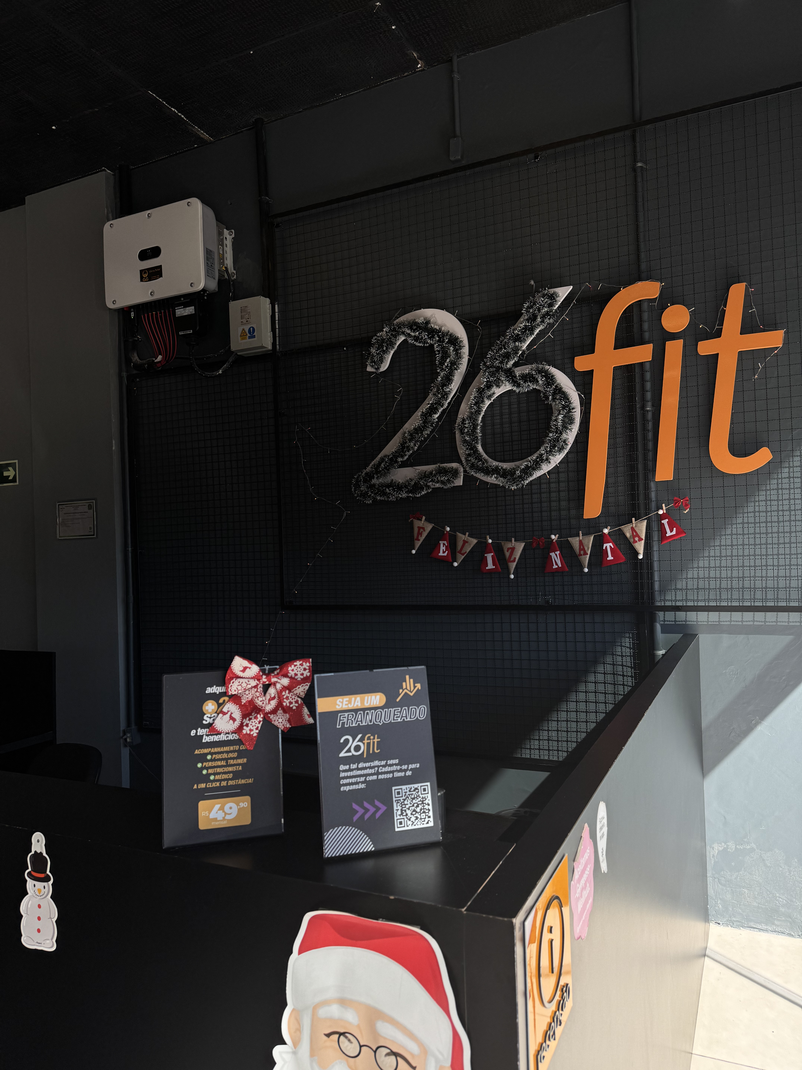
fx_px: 741
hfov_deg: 56.8
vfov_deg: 71.6
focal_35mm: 24
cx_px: 401
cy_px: 535
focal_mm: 6.76
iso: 80
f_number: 1.78
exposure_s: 1/876
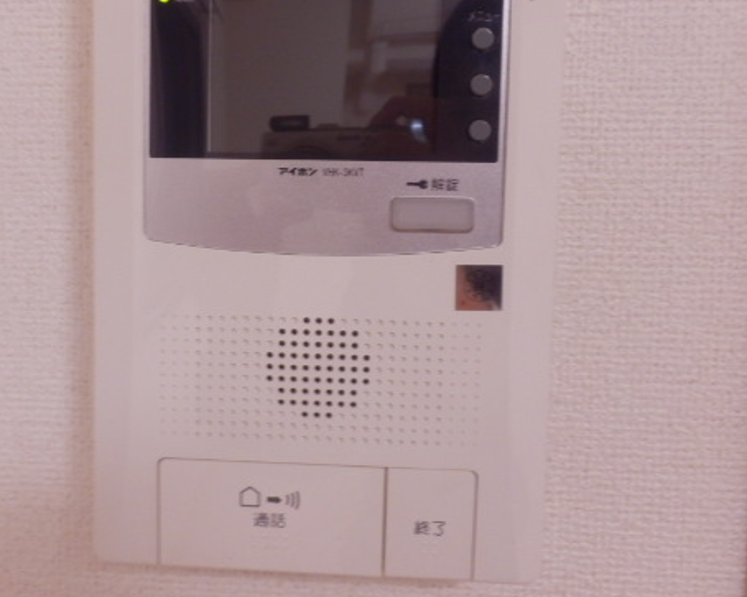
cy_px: 227
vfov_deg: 44.2
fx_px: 729
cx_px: 262
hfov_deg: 53.4
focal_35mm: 33
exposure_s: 1/30
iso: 250
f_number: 3
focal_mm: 4.2
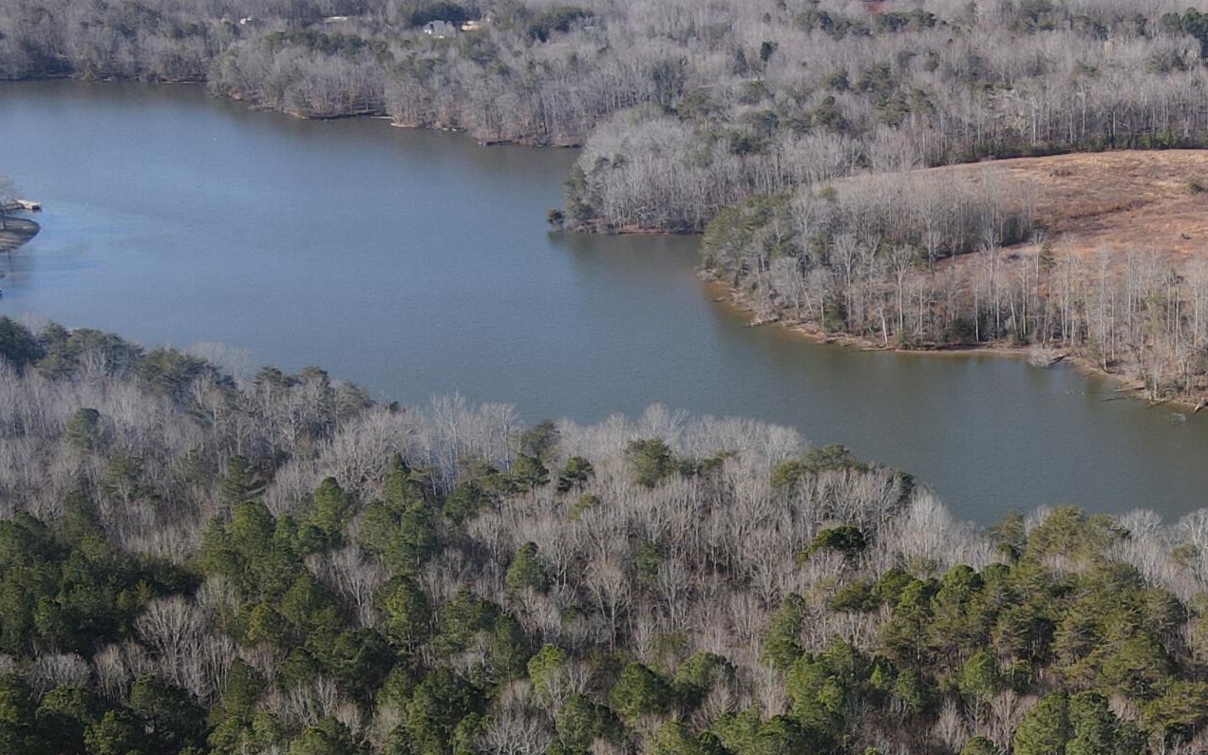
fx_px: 1975
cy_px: 613
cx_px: 1004
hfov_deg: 32.8
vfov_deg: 21.4
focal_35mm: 60
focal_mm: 4.5
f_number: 2.8
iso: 110
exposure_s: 1/15
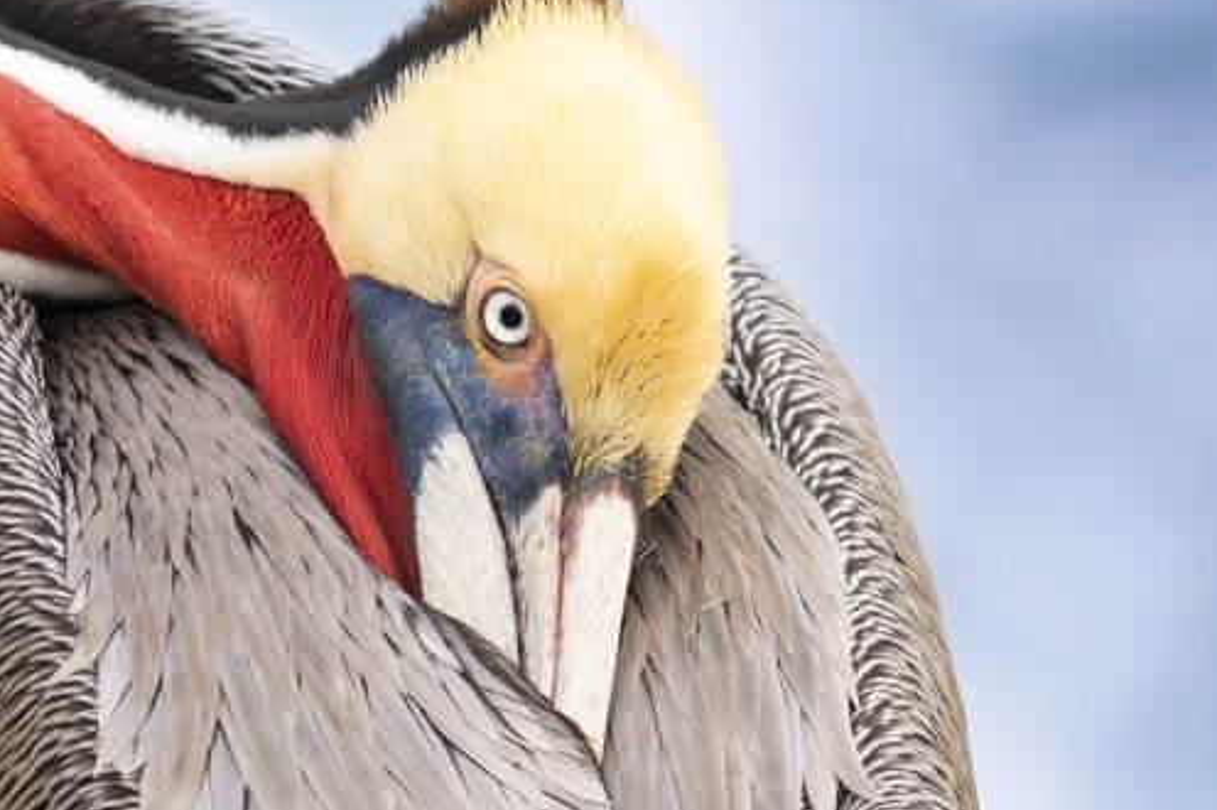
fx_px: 61044
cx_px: 466
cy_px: 404
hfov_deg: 1.1
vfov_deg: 0.8
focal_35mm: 1807
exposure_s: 1/640
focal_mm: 1120
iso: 2000
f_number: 11
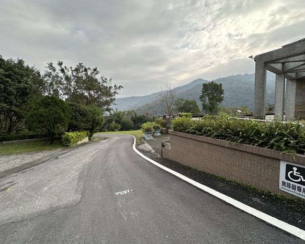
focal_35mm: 15
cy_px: 121
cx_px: 149
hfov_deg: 96.8
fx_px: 135
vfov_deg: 84.0
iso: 40
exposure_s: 1/469
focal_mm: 2.22
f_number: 2.2
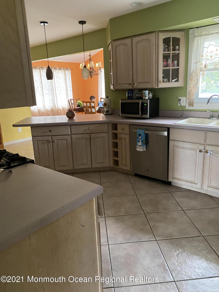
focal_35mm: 26
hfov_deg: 53.1
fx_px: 219
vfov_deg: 67.3
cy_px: 146
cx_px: 110
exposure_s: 1/40
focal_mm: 4.25
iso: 400
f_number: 1.8
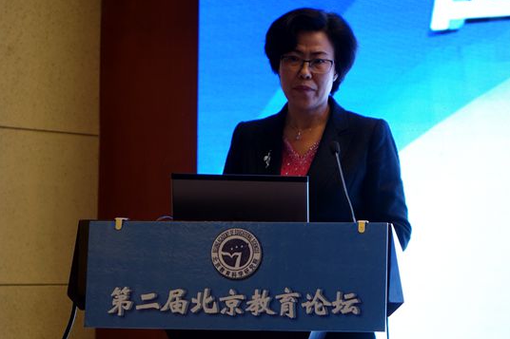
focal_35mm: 125
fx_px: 1770
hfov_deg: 16.4
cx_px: 256
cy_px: 169
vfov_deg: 11.0
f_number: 2.8
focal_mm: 45.37
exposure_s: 1/125
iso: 500
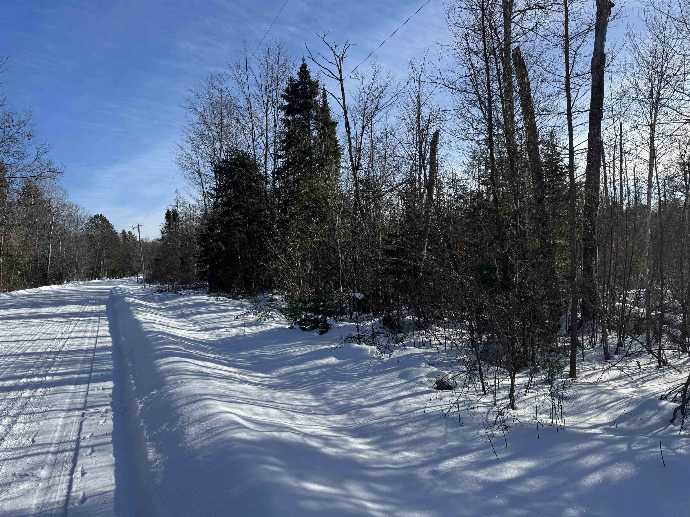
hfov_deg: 71.6
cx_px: 345
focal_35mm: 24
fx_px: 478
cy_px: 258
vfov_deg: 56.8
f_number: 1.78
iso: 80
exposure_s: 1/4950
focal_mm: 6.76
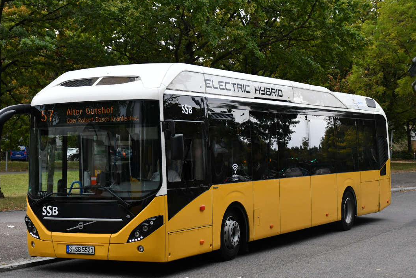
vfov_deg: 19.5
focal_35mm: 70
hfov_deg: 28.8
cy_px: 147
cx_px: 187
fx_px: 809
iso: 1600
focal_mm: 38
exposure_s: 1/1000
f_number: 4.2
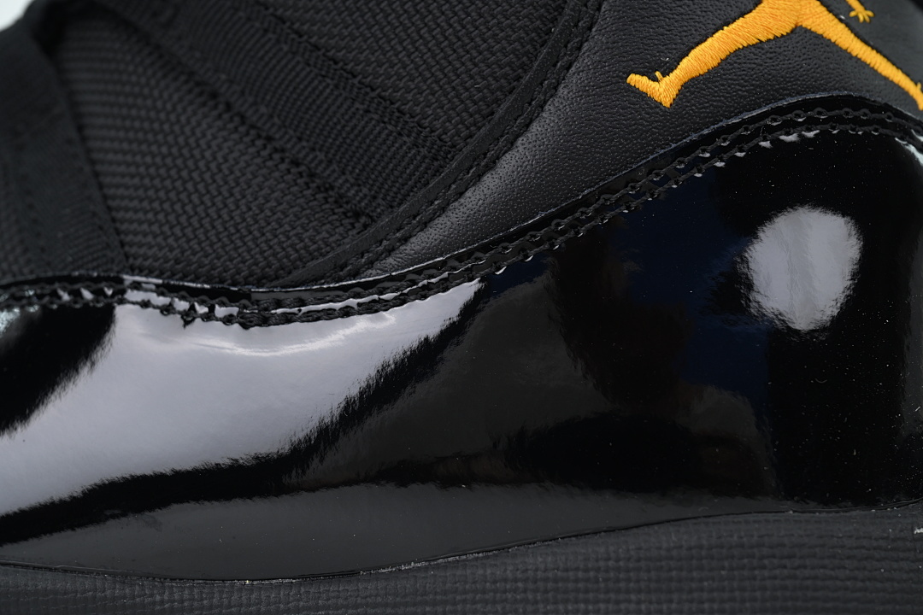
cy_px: 308
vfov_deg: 14.9
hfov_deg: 22.1
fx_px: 2359
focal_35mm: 92
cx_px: 462
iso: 400
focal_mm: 92
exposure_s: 1/100
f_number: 9
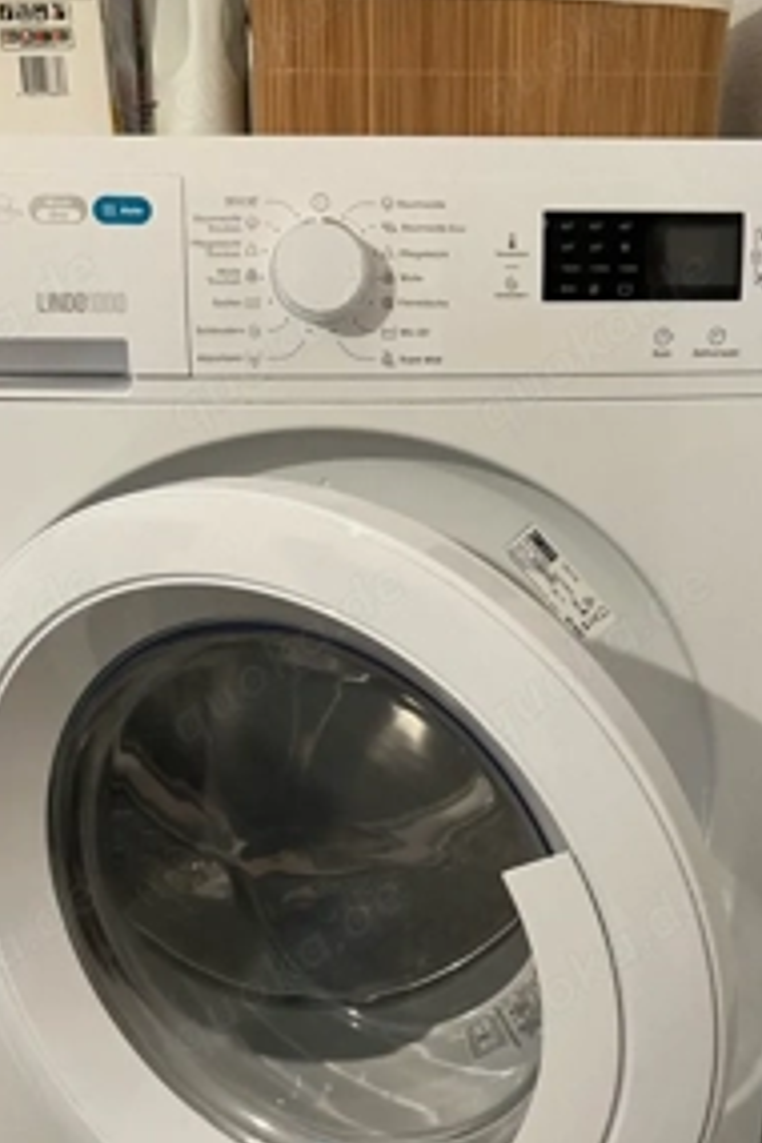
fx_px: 1206
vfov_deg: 50.3
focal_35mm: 38
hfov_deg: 35.1
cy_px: 698
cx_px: 373
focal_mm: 5.7
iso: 400
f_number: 1.5
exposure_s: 1/50
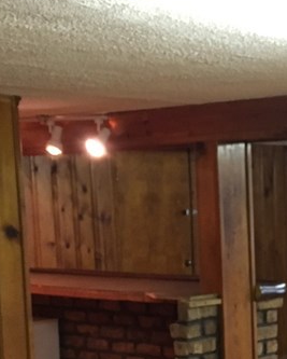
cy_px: 329
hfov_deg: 17.1
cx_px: 310
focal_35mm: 87
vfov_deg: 21.4
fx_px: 922
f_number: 2.2
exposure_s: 1/20
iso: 200
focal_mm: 4.15
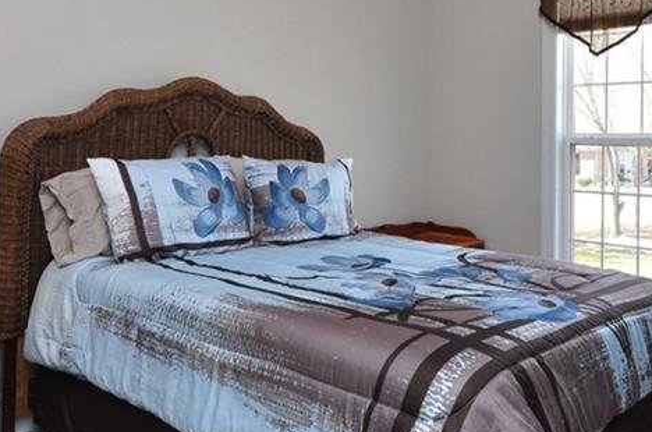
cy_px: 132
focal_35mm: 36
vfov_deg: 36.1
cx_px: 398
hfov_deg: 52.7
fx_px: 652
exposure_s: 1/60
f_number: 8
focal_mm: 11
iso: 800
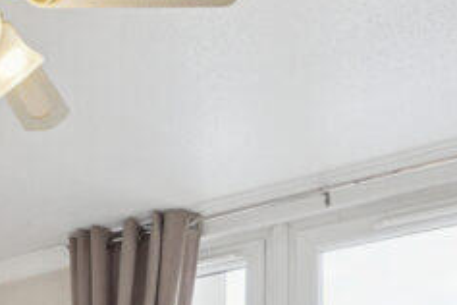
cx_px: -50
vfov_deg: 15.6
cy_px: 590
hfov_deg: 26.1
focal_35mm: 71
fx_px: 903
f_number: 6.3
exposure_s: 1/100
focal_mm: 11
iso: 200
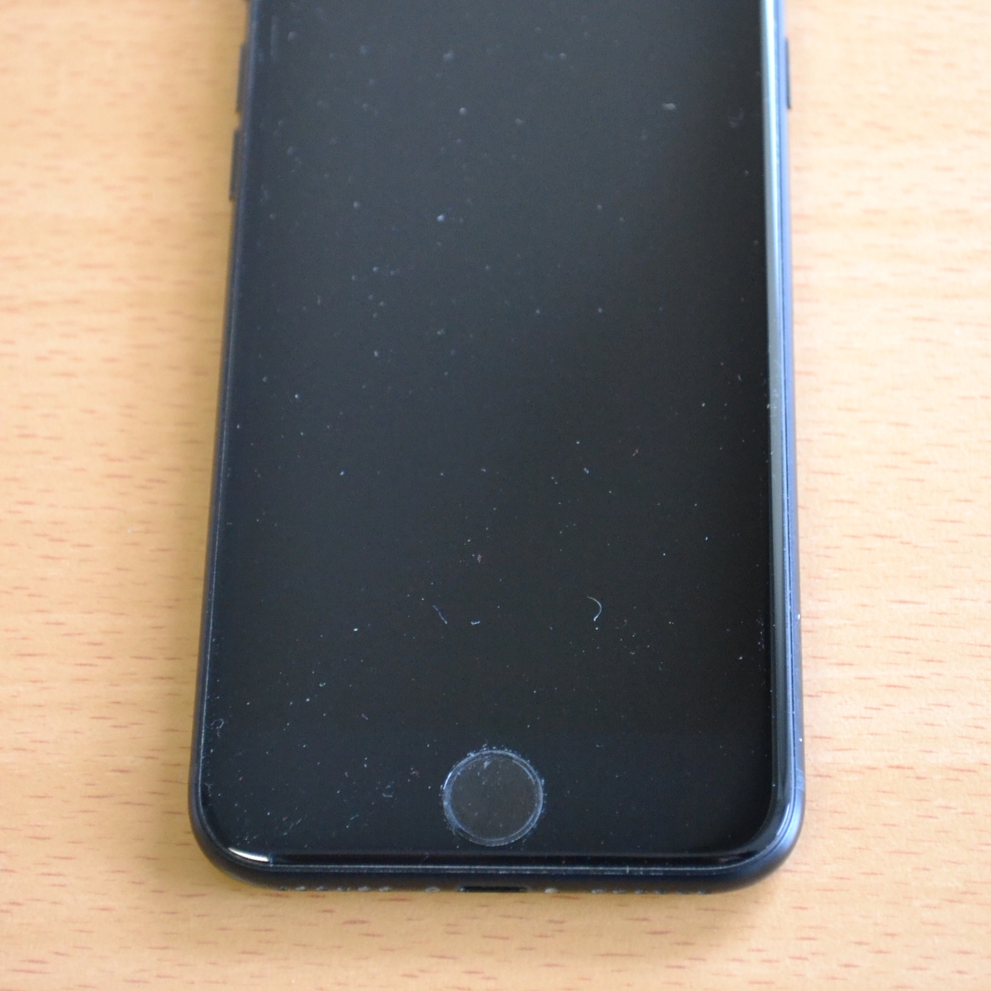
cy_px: 328
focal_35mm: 92
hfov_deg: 18.9
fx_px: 2980
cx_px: 496
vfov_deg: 18.8
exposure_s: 1/40
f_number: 5.3
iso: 3200
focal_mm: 48
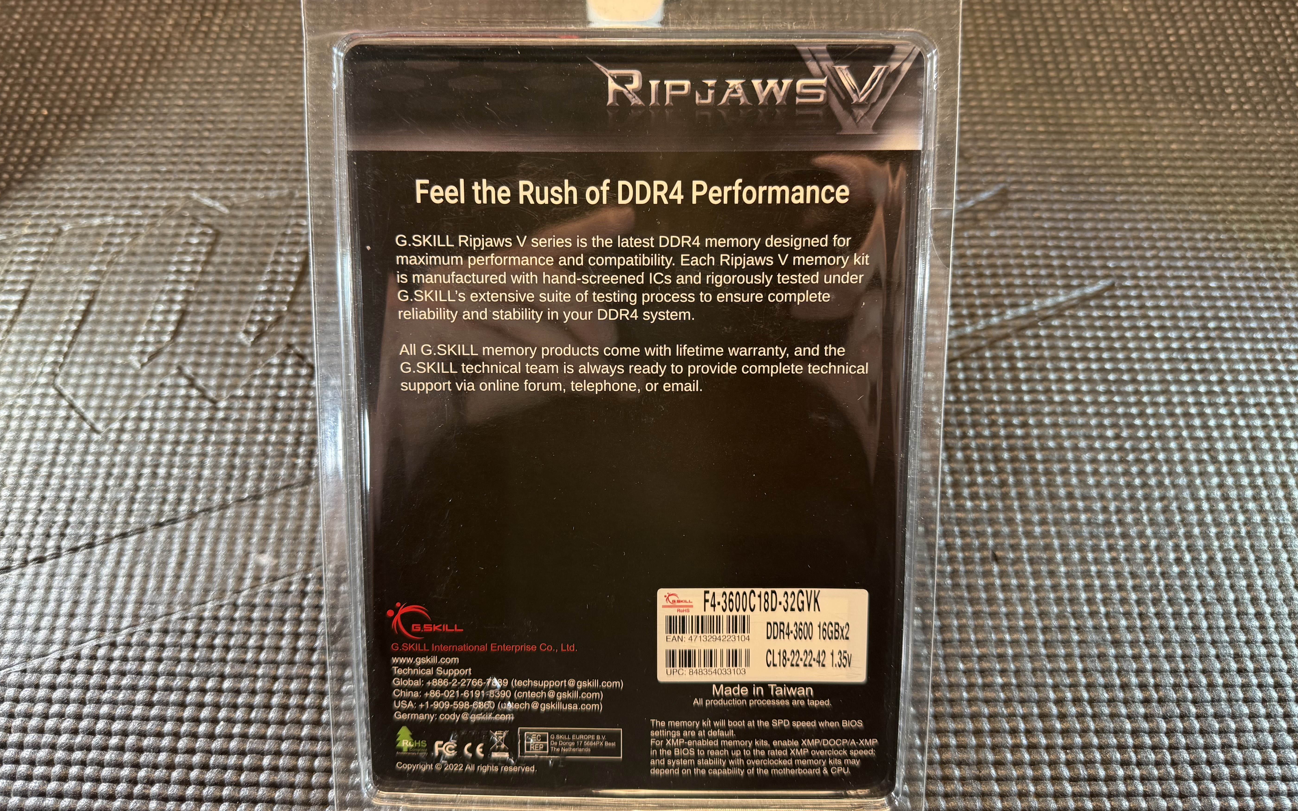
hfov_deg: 70.4
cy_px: 367
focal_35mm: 26
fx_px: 920
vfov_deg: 47.5
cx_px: 644
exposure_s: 1/60
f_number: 1.78
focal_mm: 6.76
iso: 160
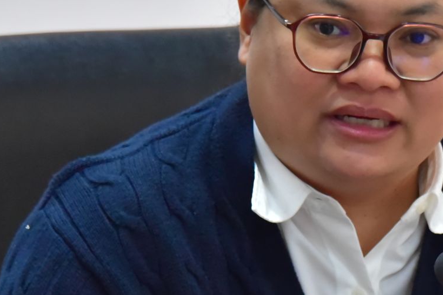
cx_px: 408
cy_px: 245
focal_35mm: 598
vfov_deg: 2.3
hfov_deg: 3.4
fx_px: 7358
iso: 6400
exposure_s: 1/160
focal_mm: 180
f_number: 6.3
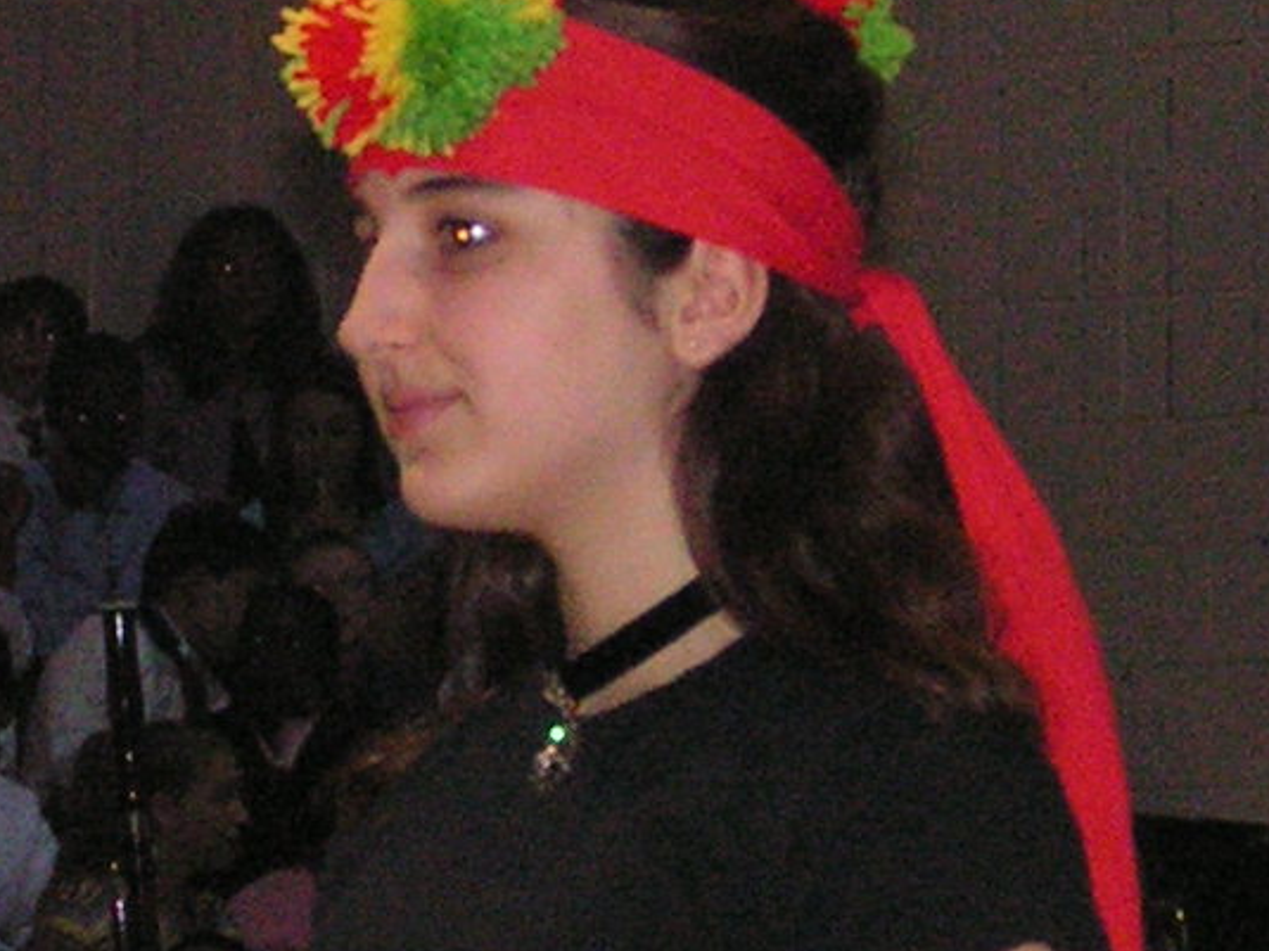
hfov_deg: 4.4
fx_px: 16346
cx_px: 595
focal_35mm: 446
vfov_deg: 3.3
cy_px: 754
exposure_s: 1/125
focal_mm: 17.5
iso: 200
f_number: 3.2
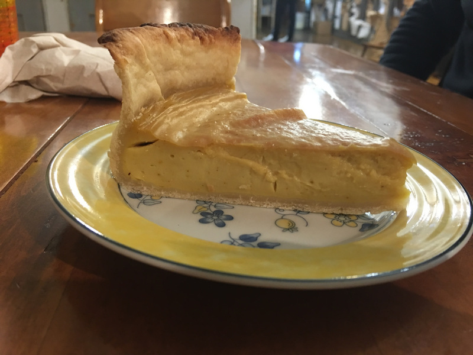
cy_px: 178
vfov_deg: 48.2
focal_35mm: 29
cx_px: 236
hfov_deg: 61.7
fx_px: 396
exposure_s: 1/15
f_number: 2.2
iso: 100
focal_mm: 4.15
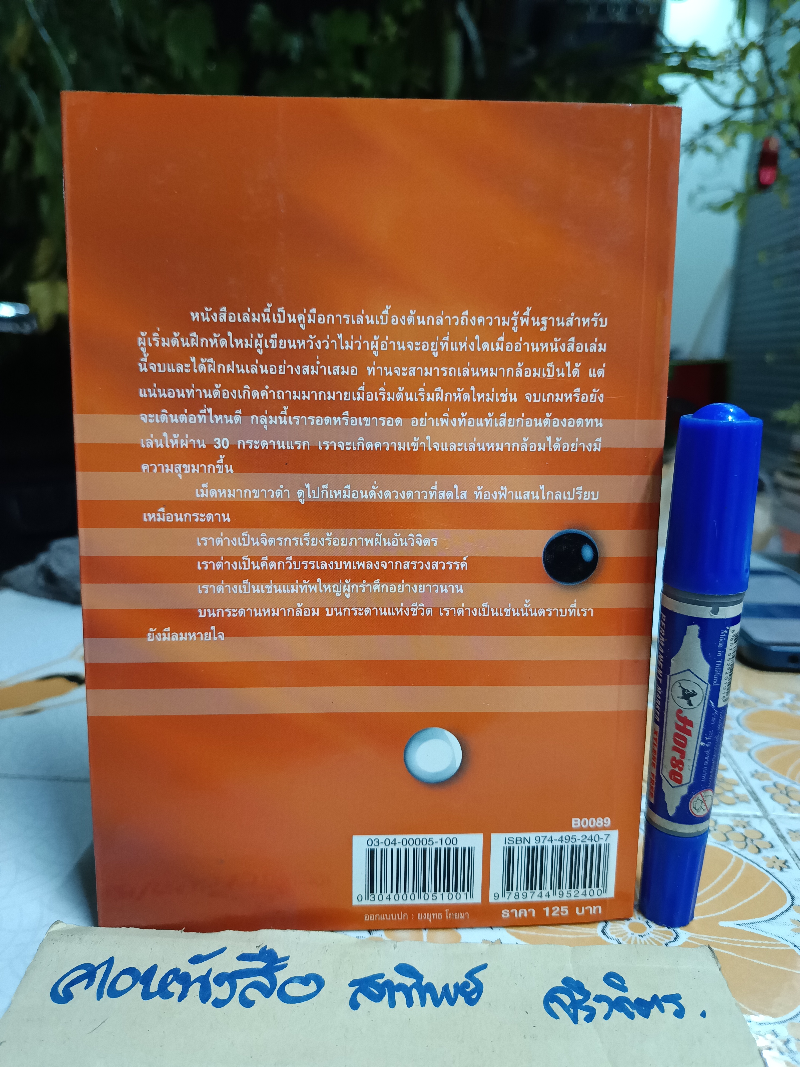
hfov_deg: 56.8
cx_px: 400
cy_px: 534
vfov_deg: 71.6
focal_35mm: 24
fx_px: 740
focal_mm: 5.31
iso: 1564
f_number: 1.7
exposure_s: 1/25
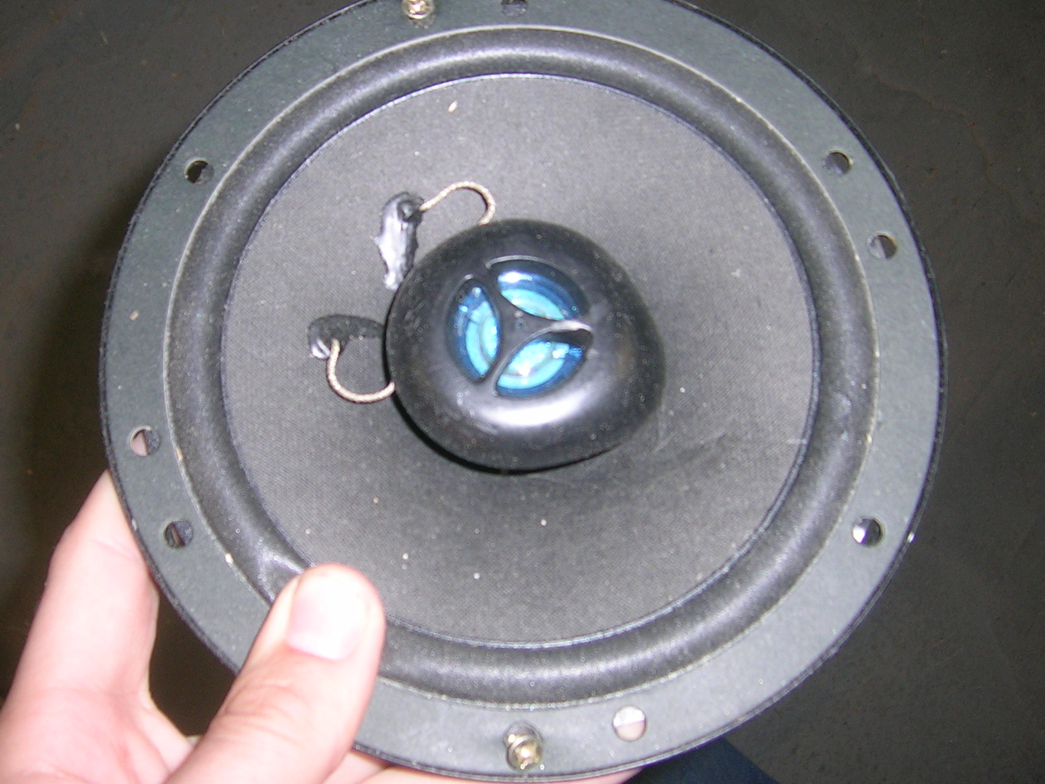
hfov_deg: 42.8
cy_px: 384
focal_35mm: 44
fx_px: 1328
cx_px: 434
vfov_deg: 32.9
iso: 50
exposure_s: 1/60.1
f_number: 2.8
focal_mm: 5.4
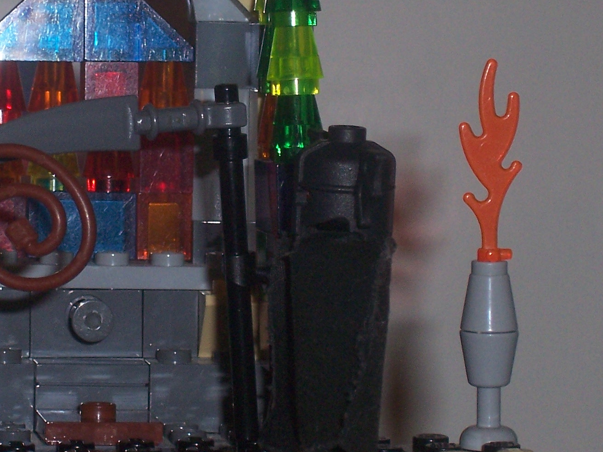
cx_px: 147
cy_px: 147
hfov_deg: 9.9
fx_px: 3467
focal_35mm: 199
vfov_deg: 7.5
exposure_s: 1/90
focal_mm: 16.8
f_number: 4.6
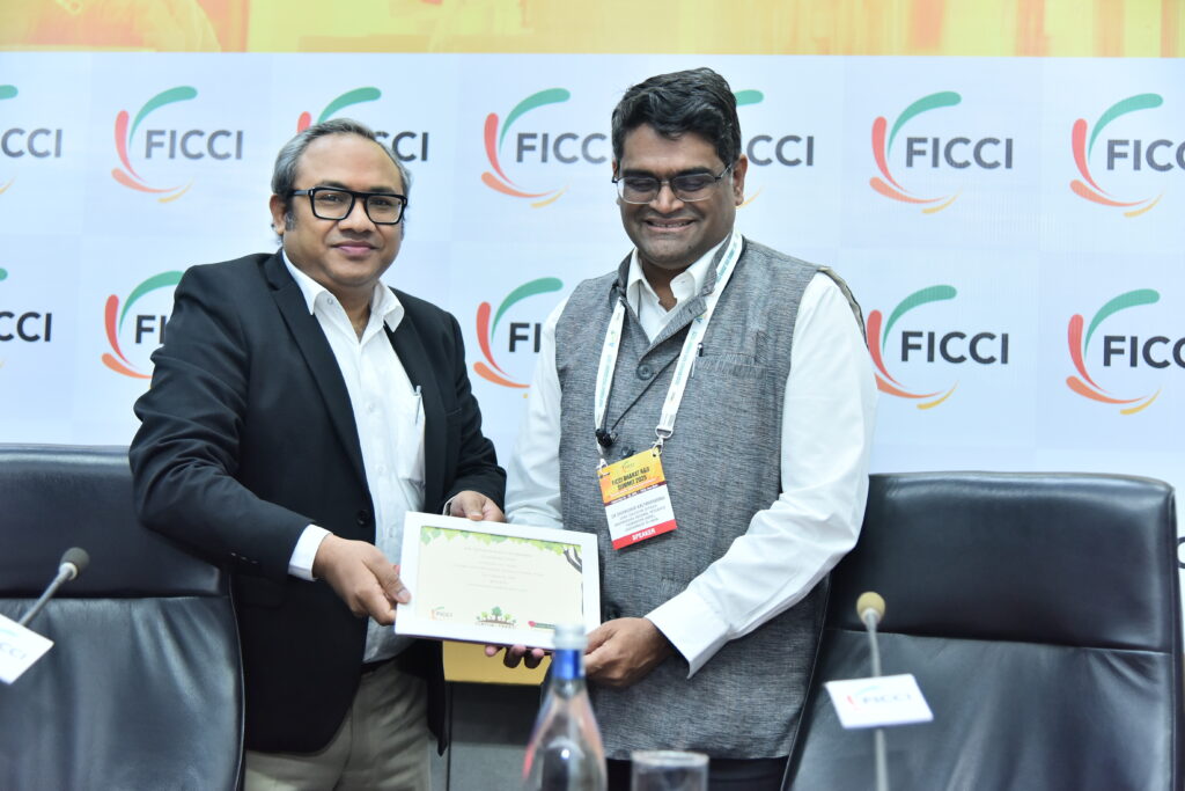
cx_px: 592
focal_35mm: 52
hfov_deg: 38.2
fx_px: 1712
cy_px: 396
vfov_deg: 26.0
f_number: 4
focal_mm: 52
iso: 1600
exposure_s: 1/100
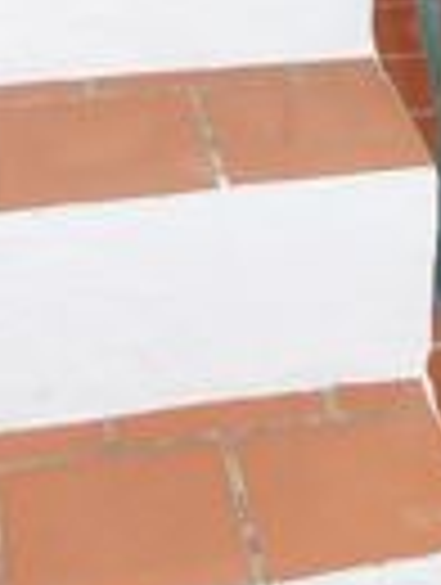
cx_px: 605
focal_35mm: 102
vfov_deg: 17.5
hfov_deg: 13.9
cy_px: -266
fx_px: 1727
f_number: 3.4
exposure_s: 1/250
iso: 80
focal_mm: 4.4
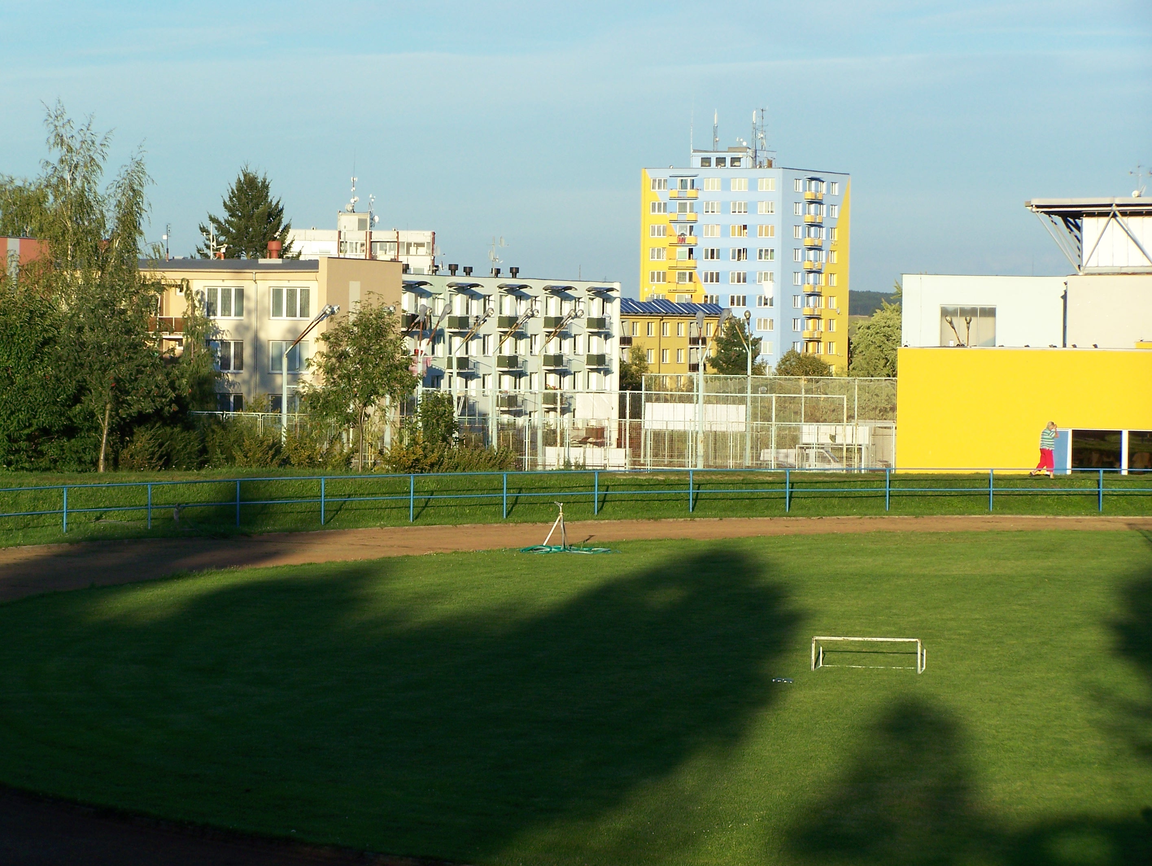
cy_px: 433
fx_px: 3896
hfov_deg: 16.8
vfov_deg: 12.7
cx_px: 576
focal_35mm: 117
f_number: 4.5
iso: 80
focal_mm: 19.4
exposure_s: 1/500
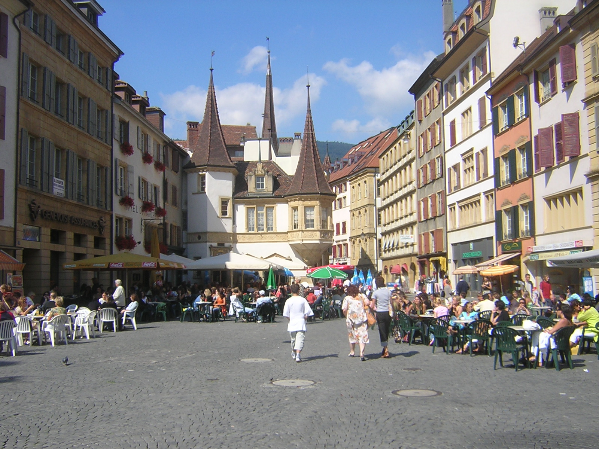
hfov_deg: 51.4
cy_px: 224
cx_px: 300
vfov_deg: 39.7
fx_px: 623
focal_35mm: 36
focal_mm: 4.7
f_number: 5.2
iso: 100
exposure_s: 1/332
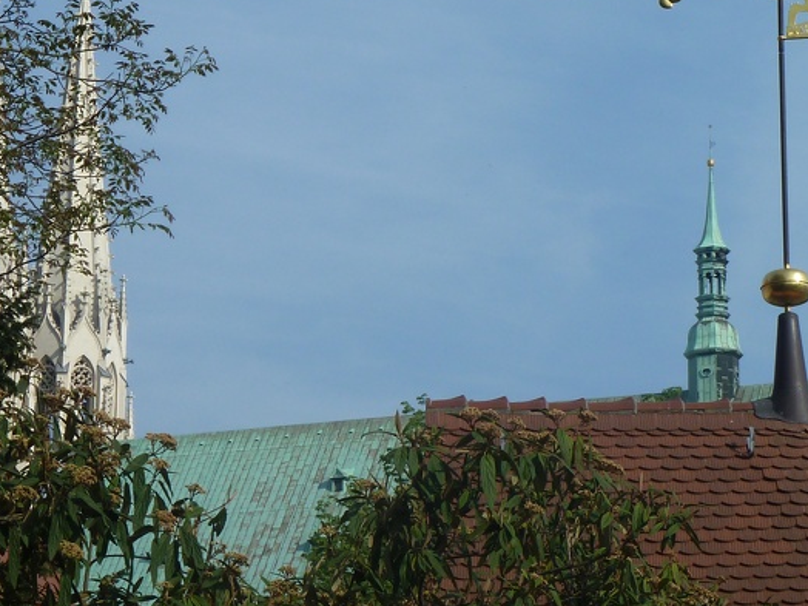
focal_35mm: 150
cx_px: 435
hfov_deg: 13.2
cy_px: 214
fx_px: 3501
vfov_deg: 9.9
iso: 80
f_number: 5.6
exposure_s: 1/400
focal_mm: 12.8
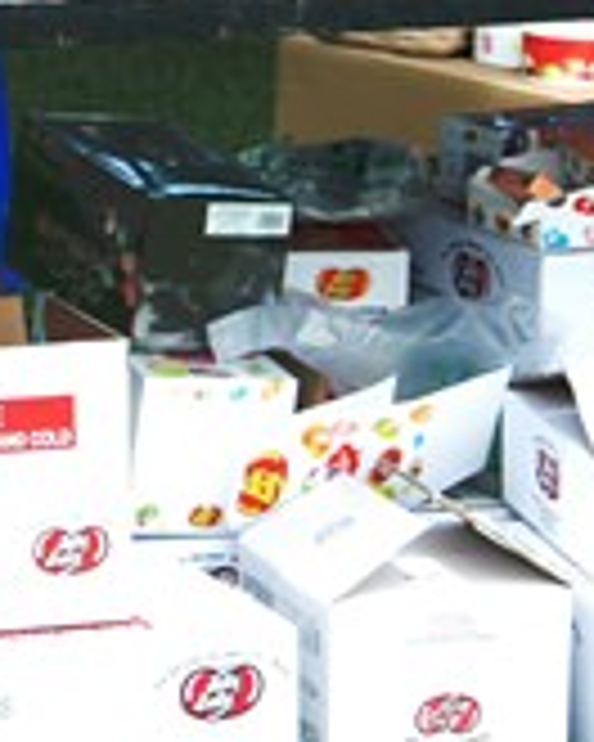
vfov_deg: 7.5
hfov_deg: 6.0
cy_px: -63
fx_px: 5660
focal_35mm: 258
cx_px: 126
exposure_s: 1/500
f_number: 5
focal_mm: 55
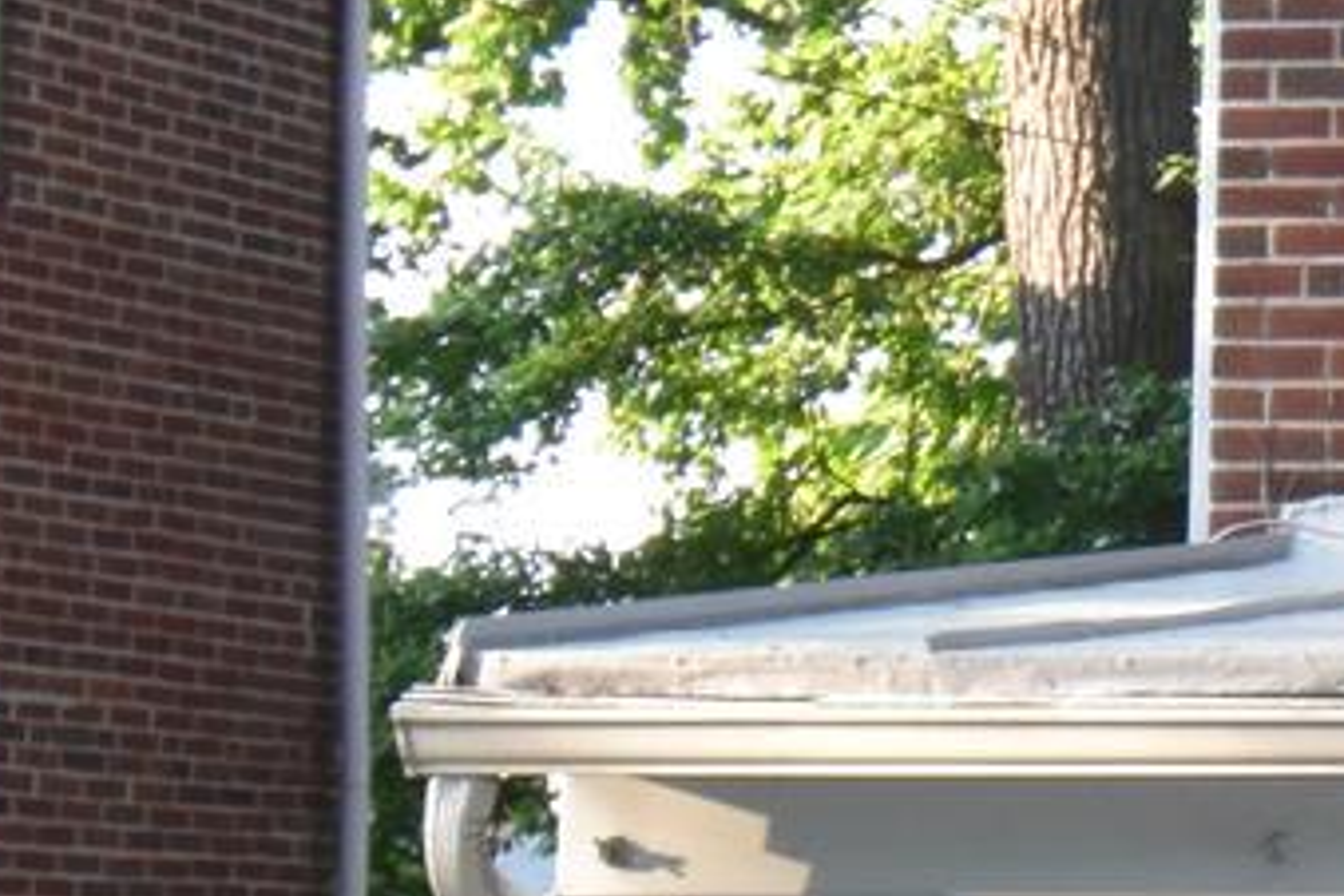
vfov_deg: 7.6
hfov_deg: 9.7
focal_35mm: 181
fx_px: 6757
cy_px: 846
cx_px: 3493
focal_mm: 20
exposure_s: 1/160
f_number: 5.6
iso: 800
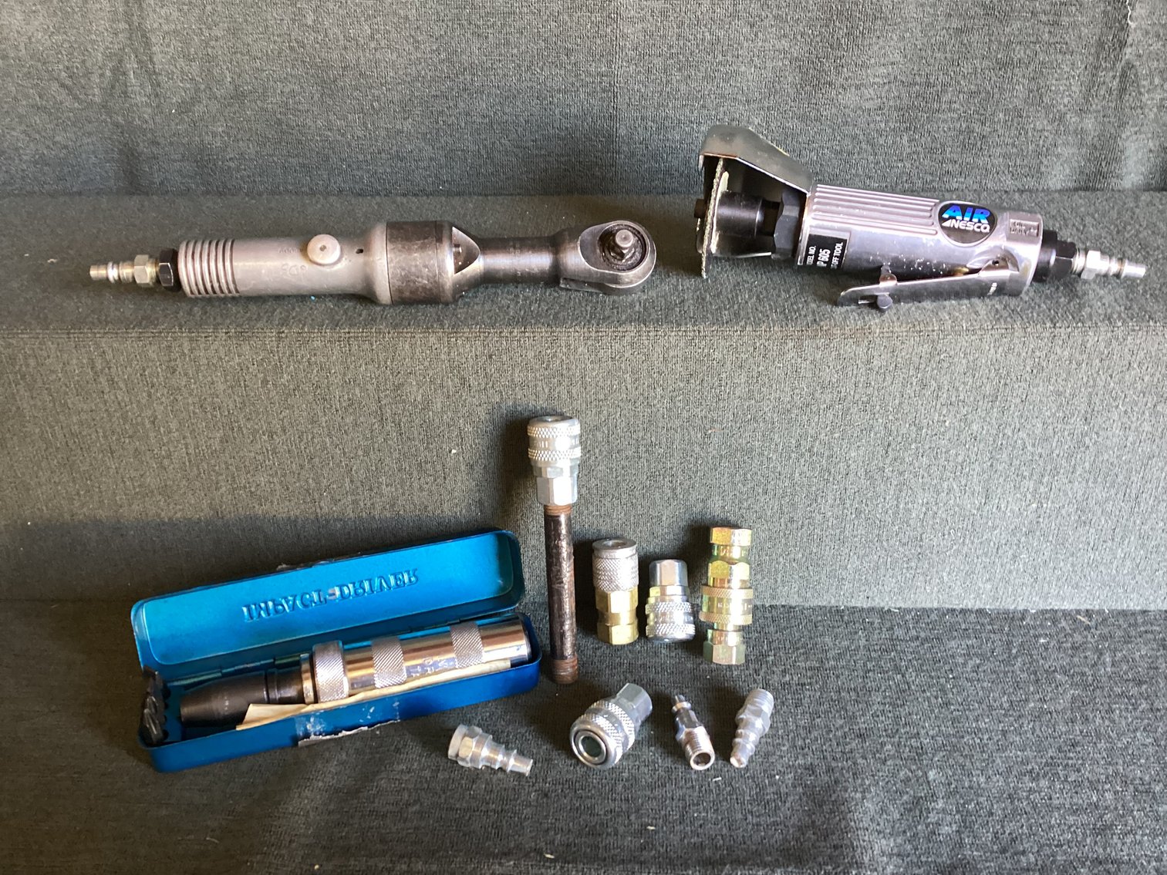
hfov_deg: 58.3
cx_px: 584
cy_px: 438
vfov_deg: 45.4
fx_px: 1045
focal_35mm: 31
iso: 250
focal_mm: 3.3
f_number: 2.4
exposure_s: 1/40
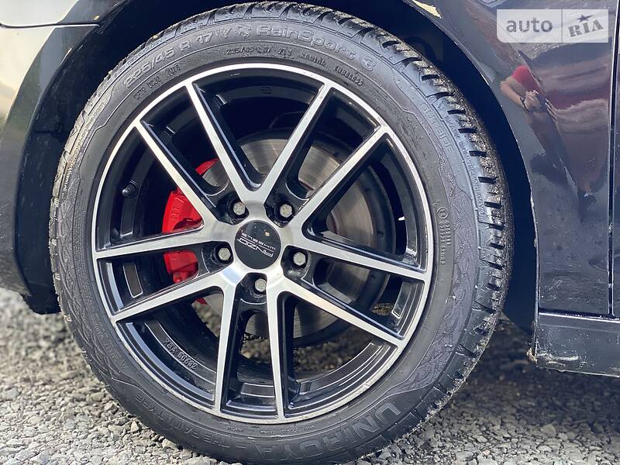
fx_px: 931
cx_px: 310
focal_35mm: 52
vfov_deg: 28.0
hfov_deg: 36.8
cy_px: 232
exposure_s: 1/122
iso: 200
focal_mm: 6
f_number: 2
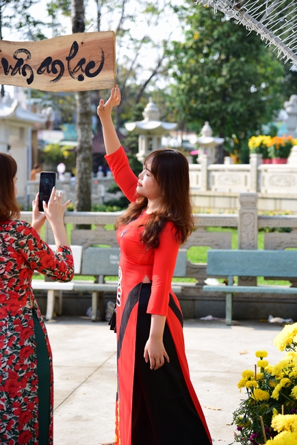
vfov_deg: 23.9
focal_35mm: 85
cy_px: 222
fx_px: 1051
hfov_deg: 16.1
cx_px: 148
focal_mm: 85
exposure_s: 1/200
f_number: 4.5
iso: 100
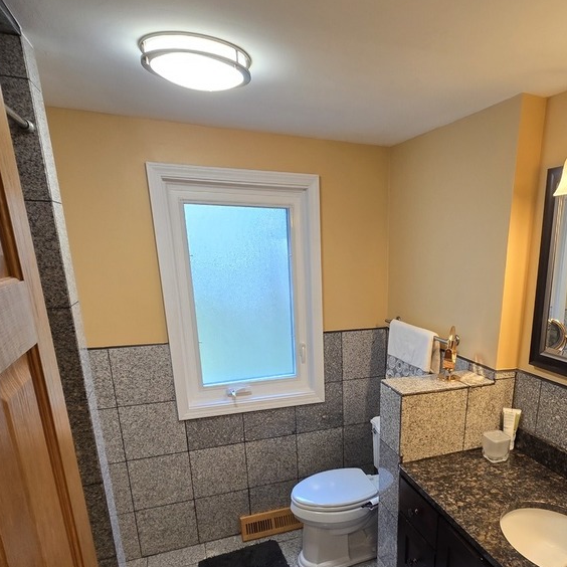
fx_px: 408
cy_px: 377
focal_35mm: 22
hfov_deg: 67.7
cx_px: 379
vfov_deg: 67.7
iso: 100
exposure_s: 1/60
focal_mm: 2.2
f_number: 2.2
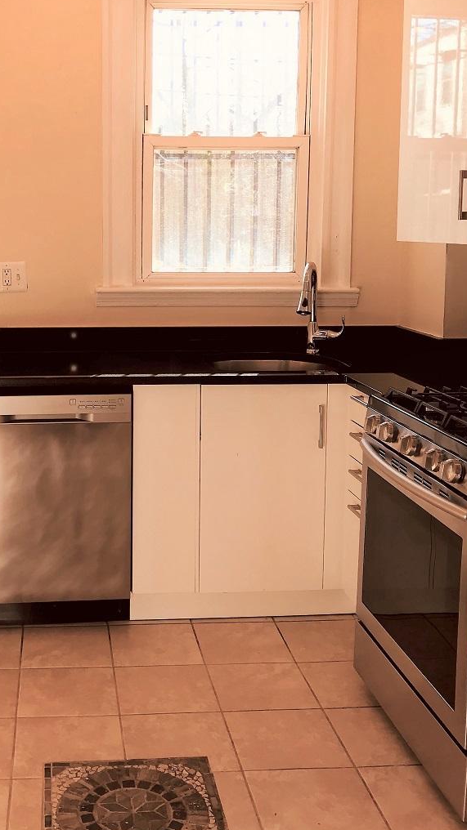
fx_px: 903
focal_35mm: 41
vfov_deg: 48.9
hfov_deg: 28.5
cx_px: 110
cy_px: 310
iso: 20
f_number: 1.8
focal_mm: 3.99
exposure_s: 1/248
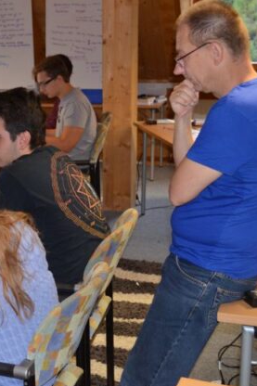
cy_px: 196
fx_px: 716
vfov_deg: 30.2
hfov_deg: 19.6
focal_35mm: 67
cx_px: -20
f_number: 4.5
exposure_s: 1/60
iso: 1250
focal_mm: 29
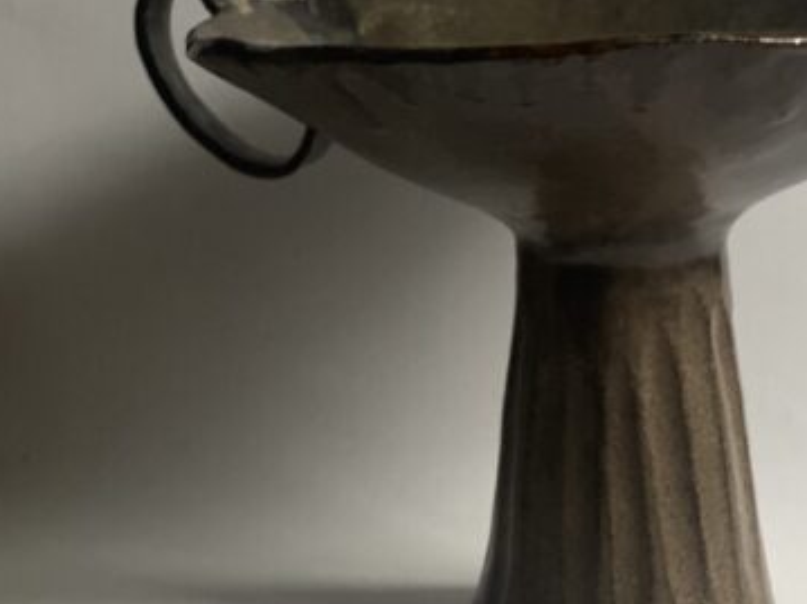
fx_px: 2028
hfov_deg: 22.3
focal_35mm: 87
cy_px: 249
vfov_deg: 17.0
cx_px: 589
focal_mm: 6
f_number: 2
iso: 500
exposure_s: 1/24
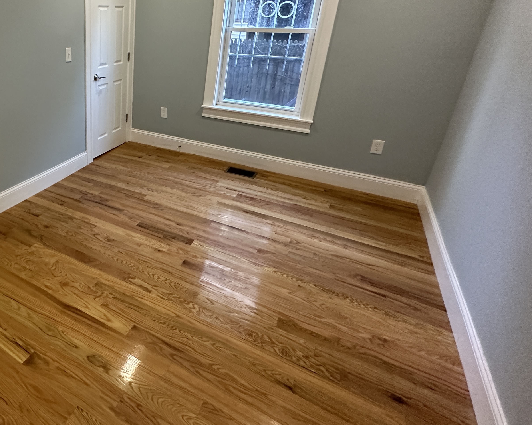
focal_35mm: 23
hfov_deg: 65.1
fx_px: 362
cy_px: 147
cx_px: 95
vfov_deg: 59.7
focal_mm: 2.22
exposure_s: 1/60
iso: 320
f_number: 2.2
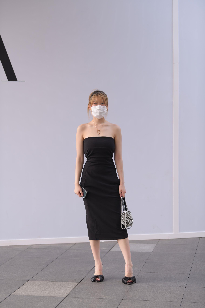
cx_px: 102
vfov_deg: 27.0
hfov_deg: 18.2
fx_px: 640
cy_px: 154
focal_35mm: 75
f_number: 3.5
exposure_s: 1/250
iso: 400
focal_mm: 75
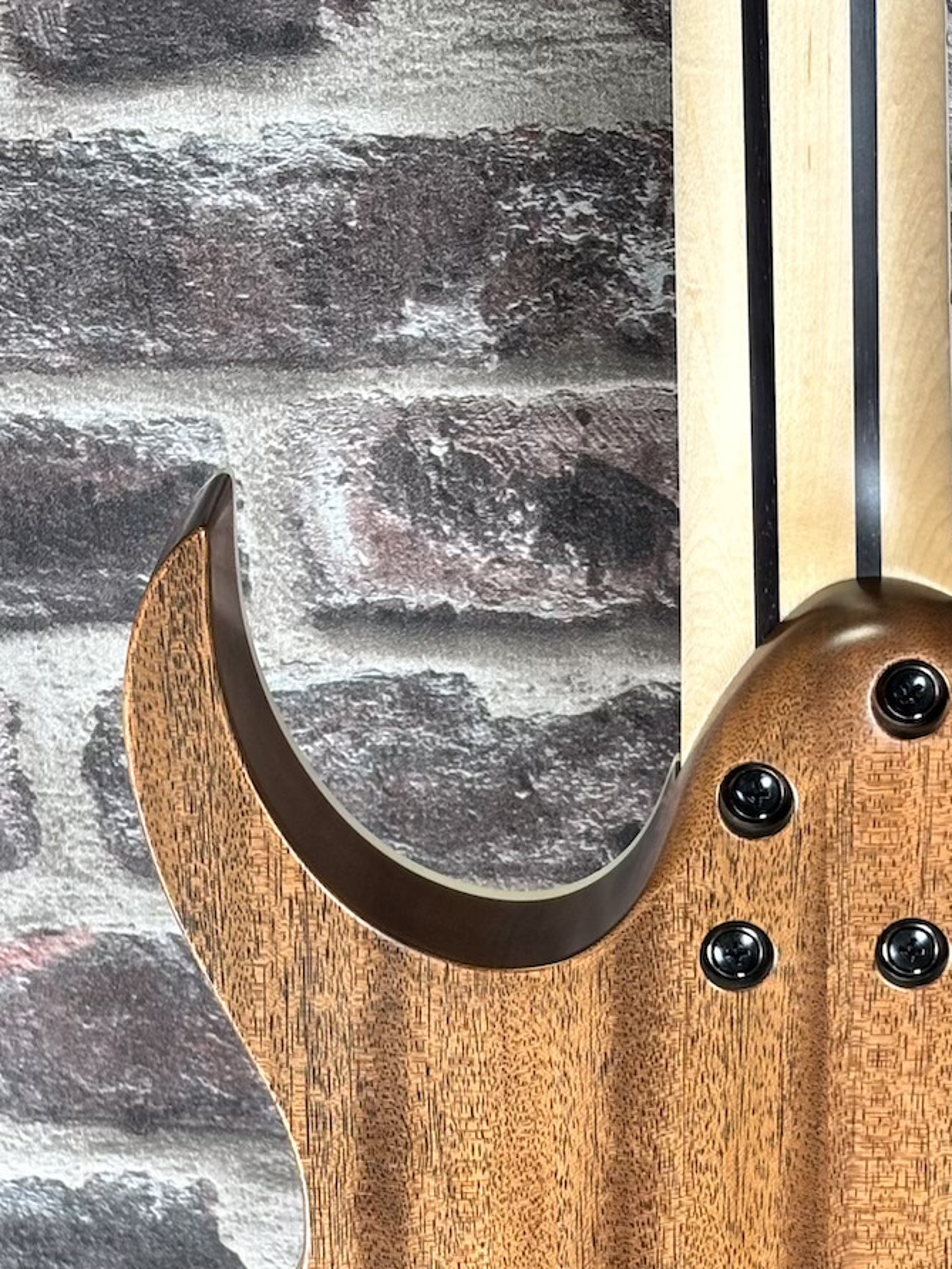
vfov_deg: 17.3
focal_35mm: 112
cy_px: 1195
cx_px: 834
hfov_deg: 13.1
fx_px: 4104
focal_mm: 5.96
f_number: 1.6
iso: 50
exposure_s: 1/60
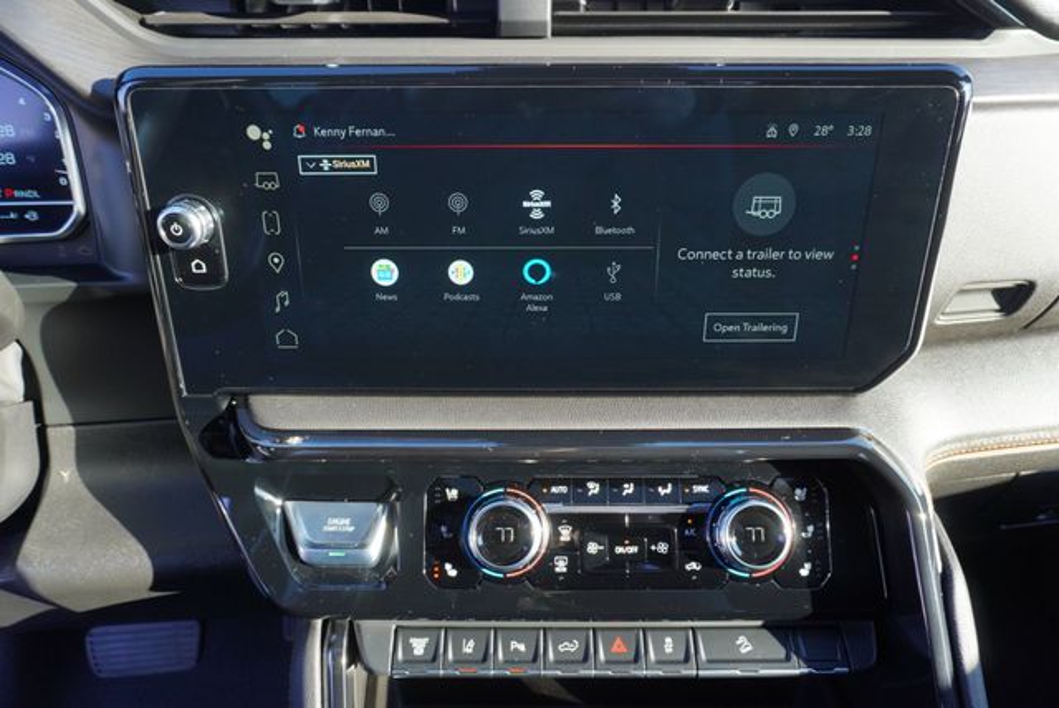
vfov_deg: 53.2
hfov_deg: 73.7
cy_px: 354
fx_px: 707
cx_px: 530
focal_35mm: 24
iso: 500
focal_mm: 16
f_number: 4
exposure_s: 1/320
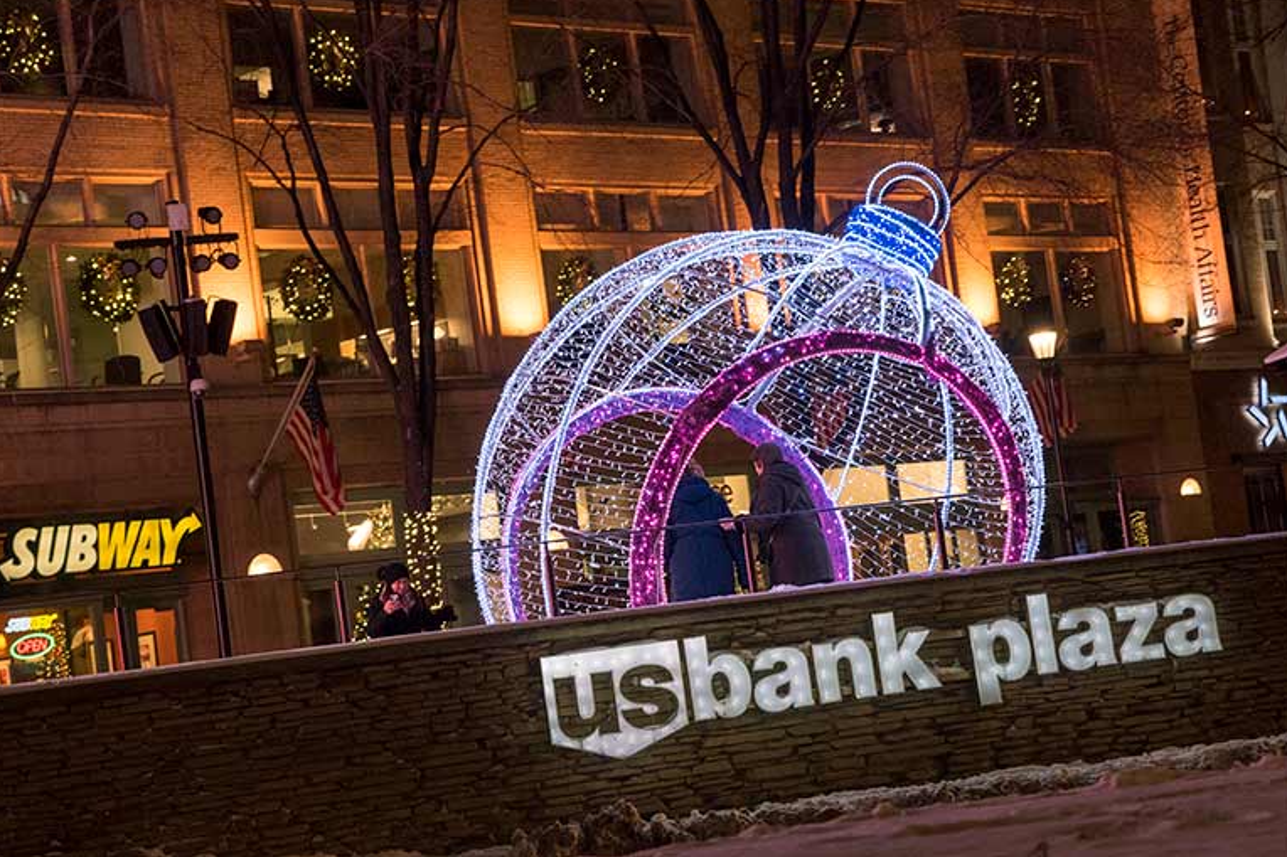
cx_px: 643
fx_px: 2538
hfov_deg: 28.5
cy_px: 423
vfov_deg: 19.2
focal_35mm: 71
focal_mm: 70
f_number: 5.6
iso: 1600
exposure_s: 1/160
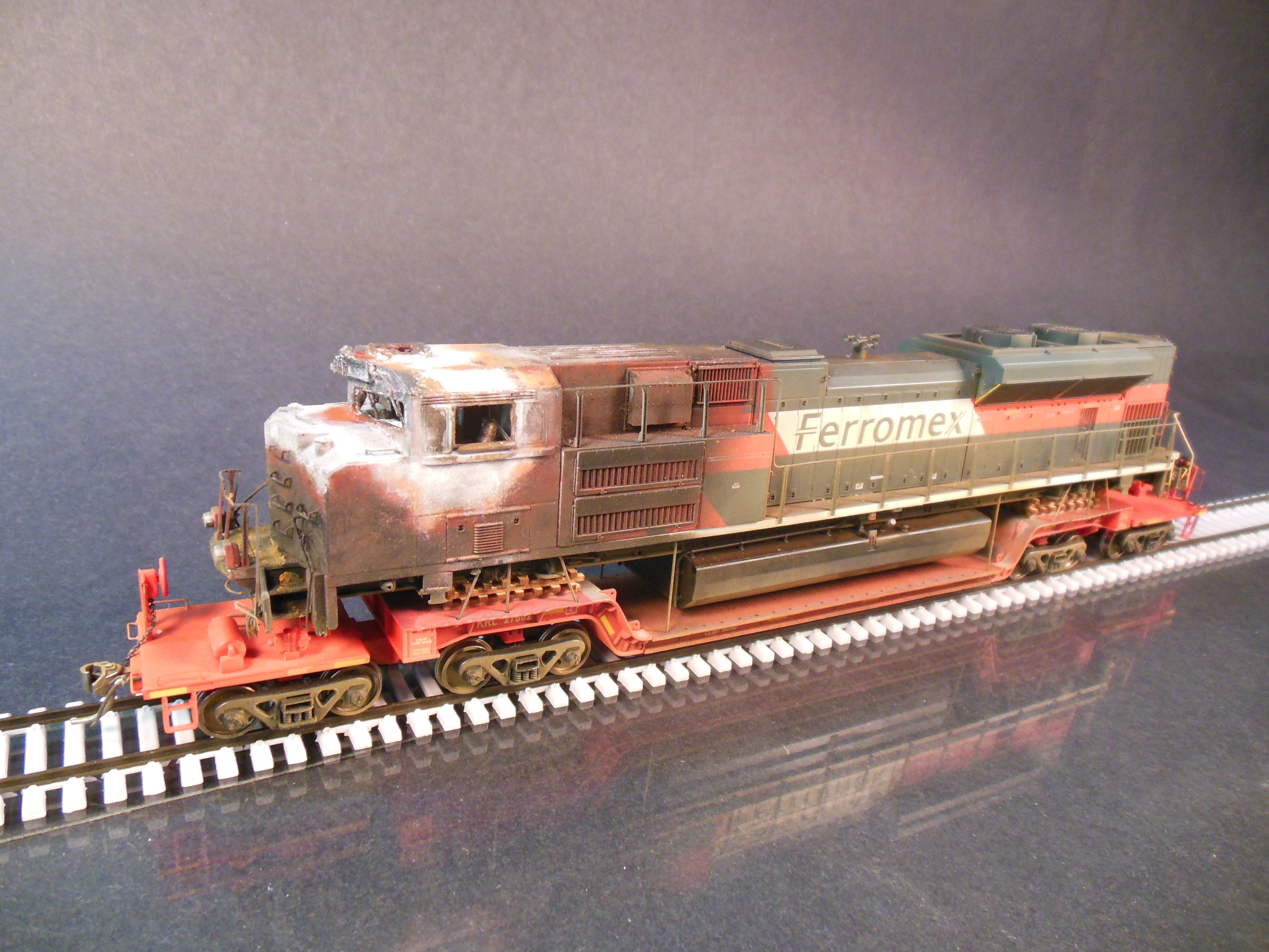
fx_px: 916
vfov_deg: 54.9
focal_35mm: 25
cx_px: 634
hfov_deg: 69.4
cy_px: 476
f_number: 3.2
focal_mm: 4.5
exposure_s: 1/25
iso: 400
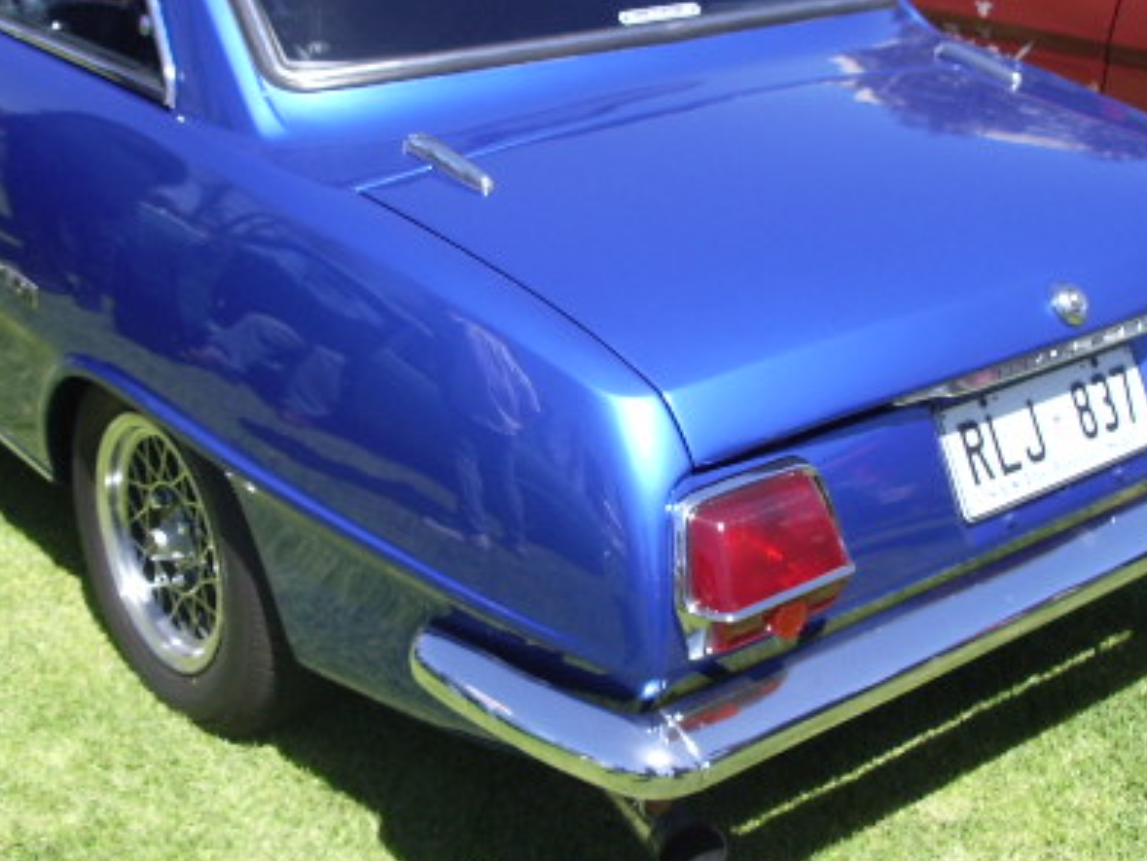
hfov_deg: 33.7
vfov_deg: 25.6
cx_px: 508
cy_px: 341
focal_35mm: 57
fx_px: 1889
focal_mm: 5.8
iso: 80
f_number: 4.3
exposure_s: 1/320
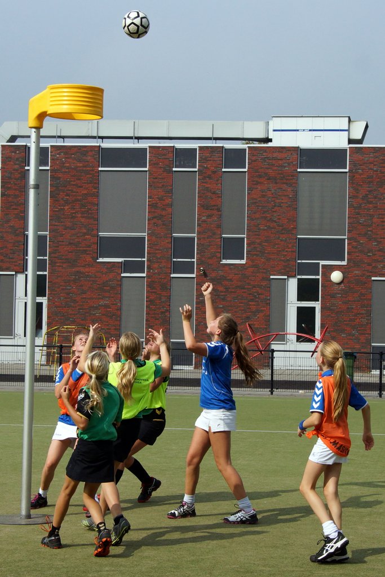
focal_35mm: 52
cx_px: 192
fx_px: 842
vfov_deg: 37.8
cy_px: 288
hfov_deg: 25.8
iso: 400
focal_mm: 35
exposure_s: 1/2000
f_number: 8
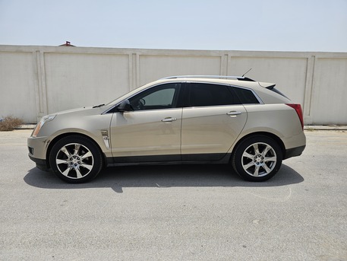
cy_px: 130
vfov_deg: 58.9
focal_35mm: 23
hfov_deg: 73.9
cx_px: 174
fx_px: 231
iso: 10
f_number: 1.7
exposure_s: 1/1584
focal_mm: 6.3
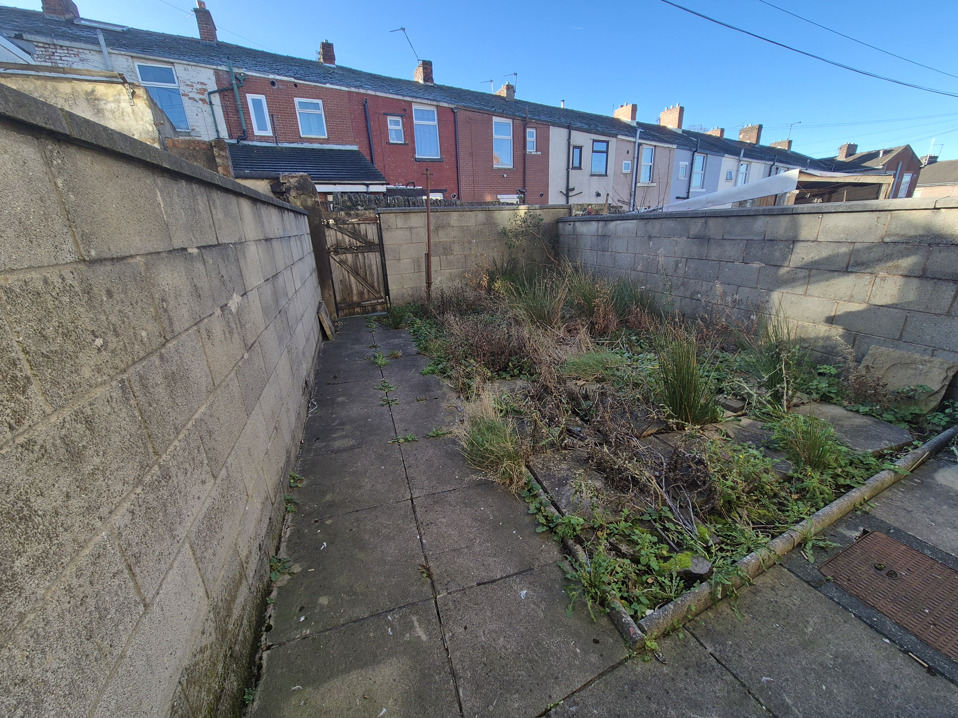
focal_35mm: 13
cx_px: 479
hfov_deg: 106.2
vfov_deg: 89.9
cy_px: 359
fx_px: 360
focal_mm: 2.2
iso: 50
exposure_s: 1/564
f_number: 2.2
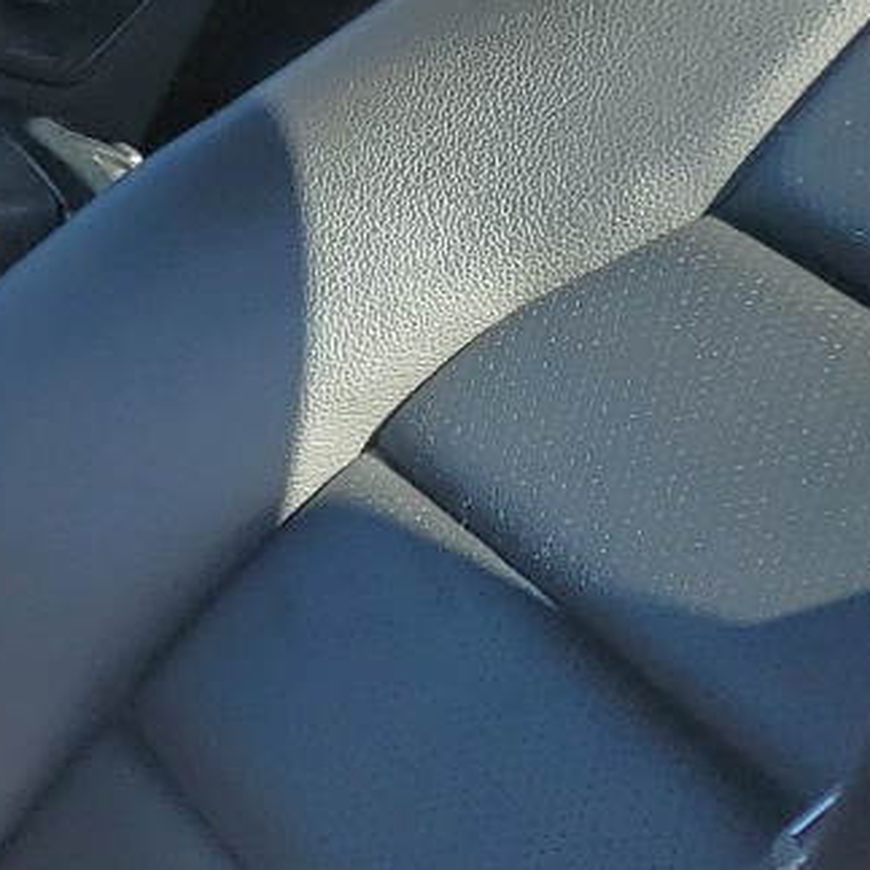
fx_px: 3242
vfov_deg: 15.3
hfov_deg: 12.4
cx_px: -1158
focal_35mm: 114
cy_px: 466
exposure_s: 1/667
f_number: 1.5
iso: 50
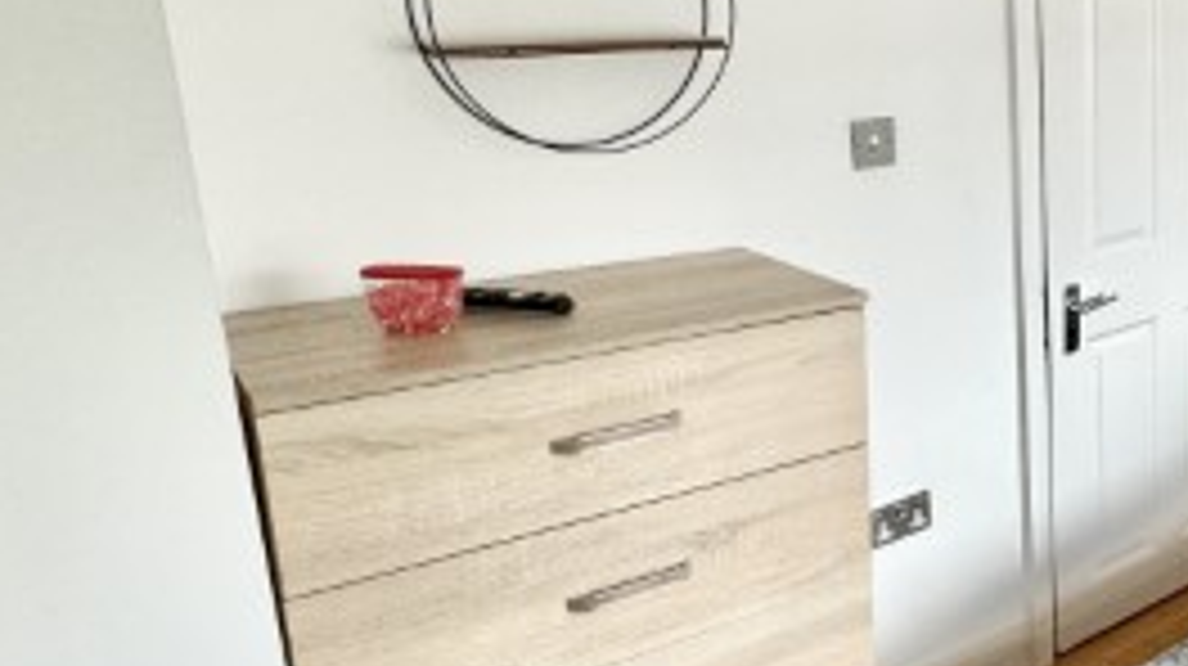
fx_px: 1165
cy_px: 297
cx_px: 1102
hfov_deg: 47.6
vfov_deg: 31.9
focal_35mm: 37
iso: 250
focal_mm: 2.22
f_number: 2.2
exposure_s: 1/99
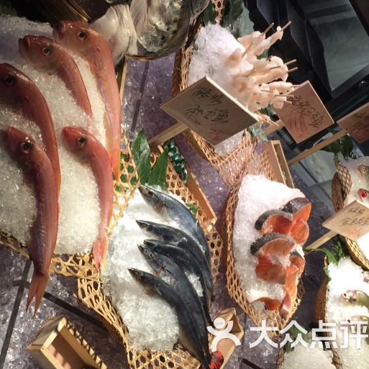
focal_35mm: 35
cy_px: 183
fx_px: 422
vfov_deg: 47.2
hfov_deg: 46.7
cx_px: 135
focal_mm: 4.15
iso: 40
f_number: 2.2
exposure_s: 1/60
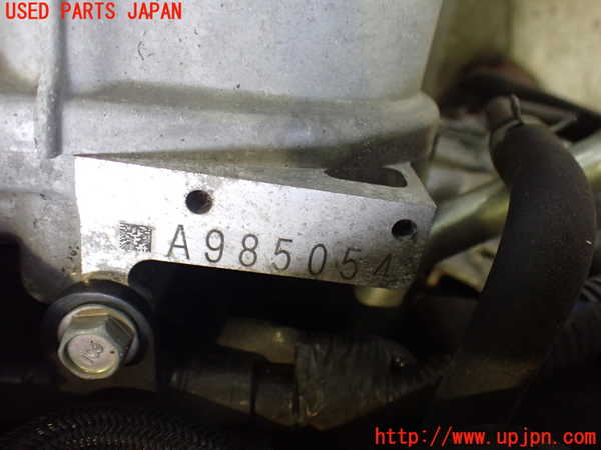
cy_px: 225
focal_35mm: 30
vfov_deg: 46.8
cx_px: 300
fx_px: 521
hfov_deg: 60.0
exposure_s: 1/100
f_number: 2.3
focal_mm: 5.4
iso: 800
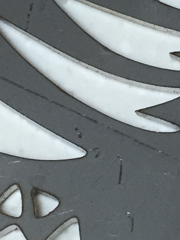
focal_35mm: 173
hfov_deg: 8.5
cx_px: 226
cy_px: 86
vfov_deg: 11.4
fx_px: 1200
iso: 100
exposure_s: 1/33
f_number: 2.2
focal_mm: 4.15
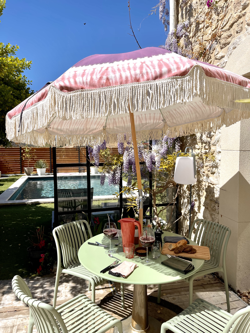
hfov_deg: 53.1
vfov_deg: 67.3
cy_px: 166
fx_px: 250
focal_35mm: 26
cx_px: 125
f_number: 1.6
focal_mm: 5.1
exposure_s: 1/4902
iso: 32
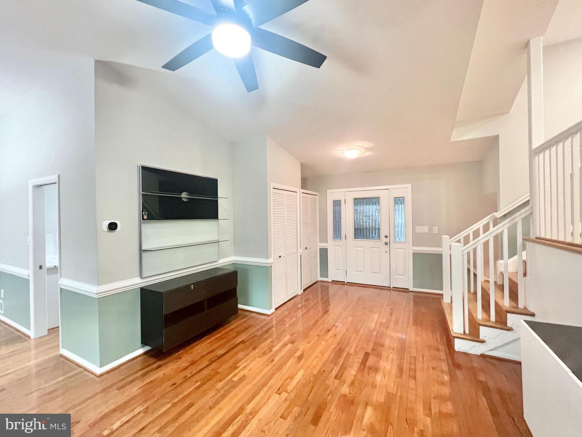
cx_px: 291
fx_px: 219
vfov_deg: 89.9
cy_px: 218
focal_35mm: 13
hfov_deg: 106.2
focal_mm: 1.57
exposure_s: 1/60
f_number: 1.8
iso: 400
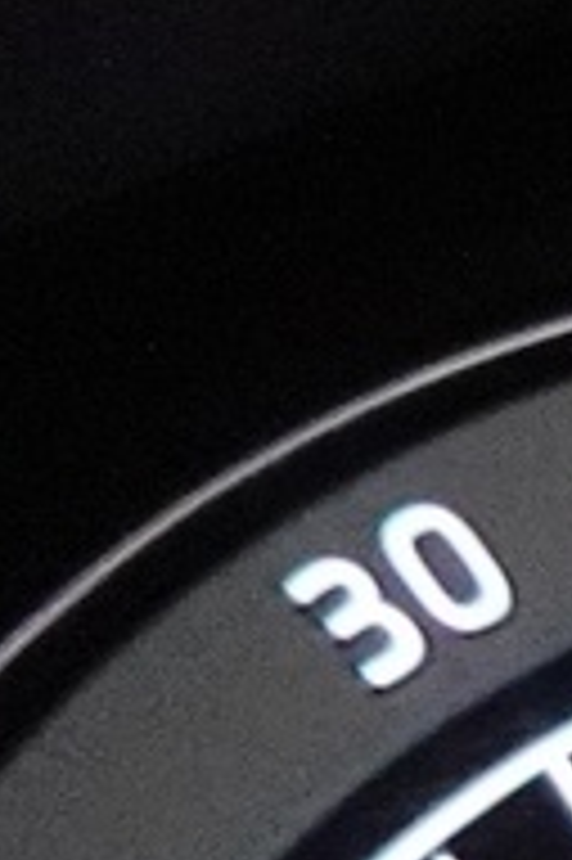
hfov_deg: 4.7
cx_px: 3491
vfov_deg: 9.3
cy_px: 1891
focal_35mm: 204
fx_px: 4870
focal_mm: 9.4
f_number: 1.8
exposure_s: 1/100
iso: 3200
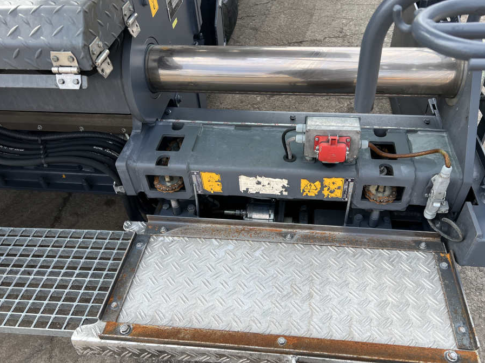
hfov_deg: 61.6
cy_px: 181
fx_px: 406
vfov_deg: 48.2
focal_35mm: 29
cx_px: 260
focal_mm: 5.7
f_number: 1.5
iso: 50
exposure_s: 1/1100
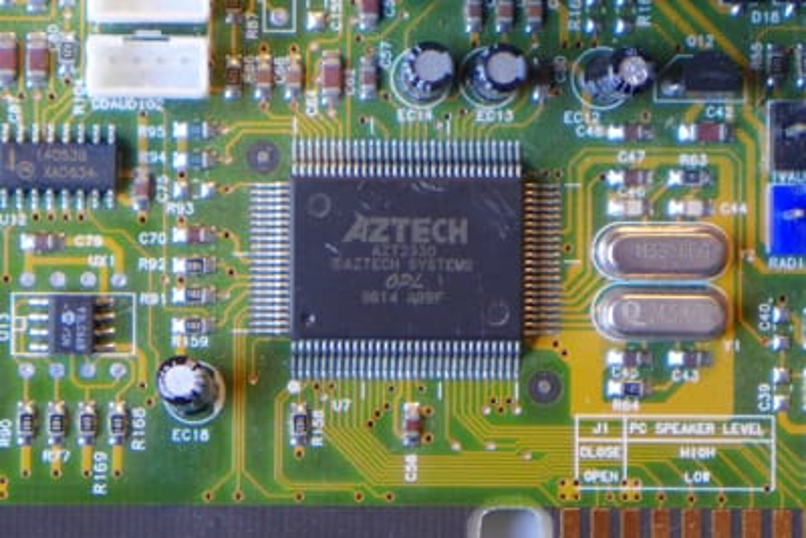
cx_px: 403
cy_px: 269
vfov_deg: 7.6
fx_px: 4031
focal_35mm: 180
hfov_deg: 11.4
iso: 250
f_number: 2.3
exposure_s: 1/125
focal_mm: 17.7
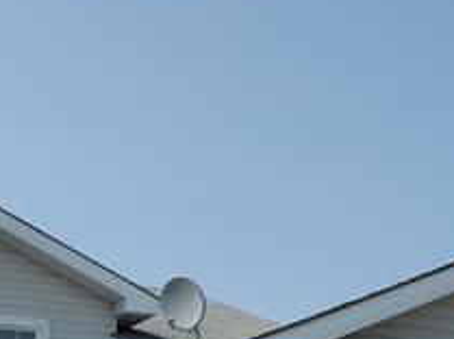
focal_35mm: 89
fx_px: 1165
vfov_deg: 15.4
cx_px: 206
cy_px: 493
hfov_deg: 22.0
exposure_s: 1/1000
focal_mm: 5
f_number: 3.5
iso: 80
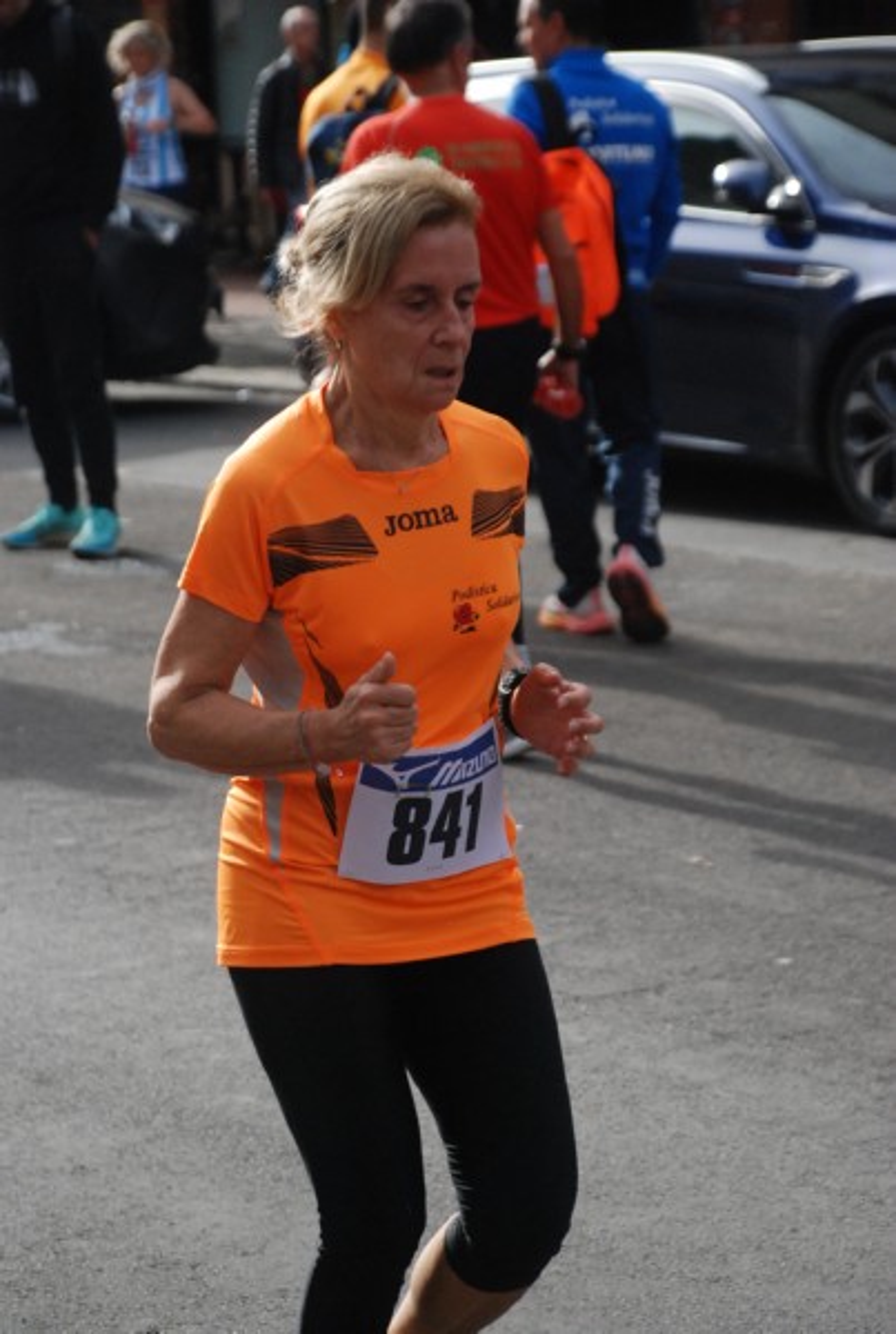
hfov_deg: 12.2
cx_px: 448
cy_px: 667
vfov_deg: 18.1
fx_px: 4178
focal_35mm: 112
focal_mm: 75
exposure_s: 1/1250
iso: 1000
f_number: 5.6
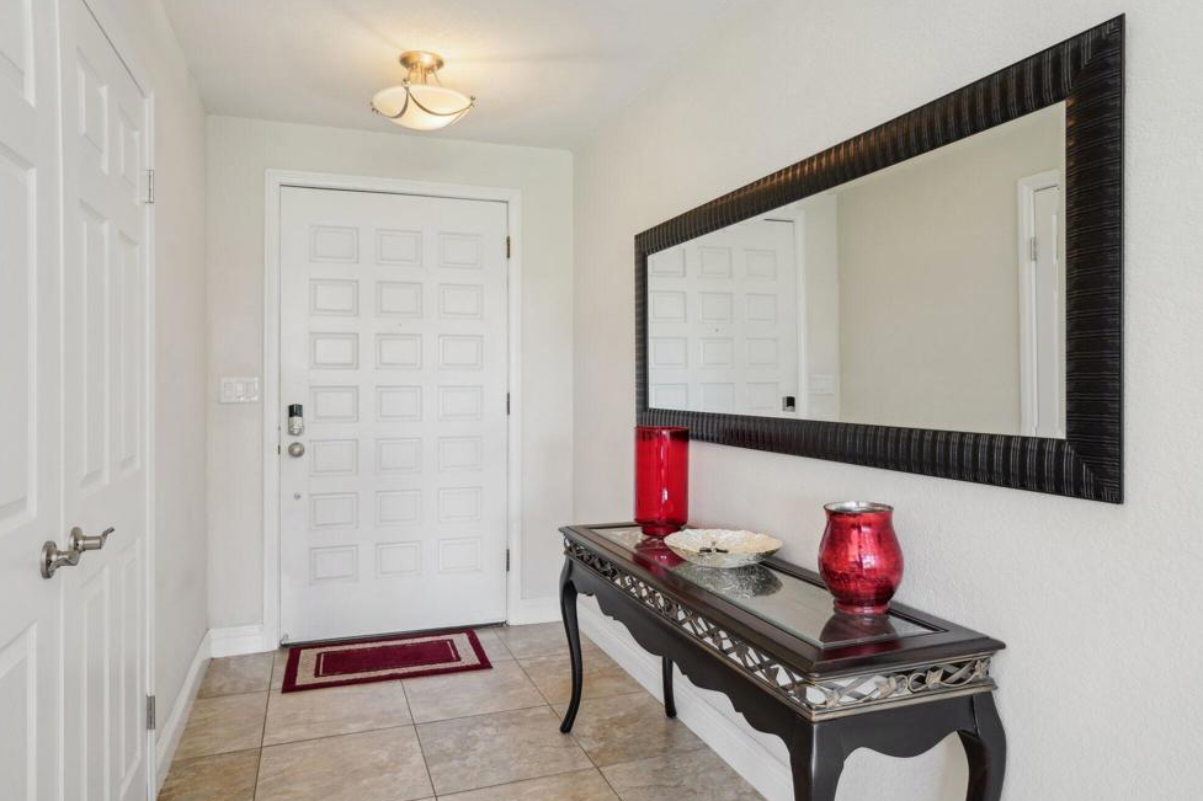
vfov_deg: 57.2
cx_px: 579
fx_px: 735
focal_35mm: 22
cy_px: 389
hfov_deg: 78.6
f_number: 8
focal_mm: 21
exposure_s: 1/25
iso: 400
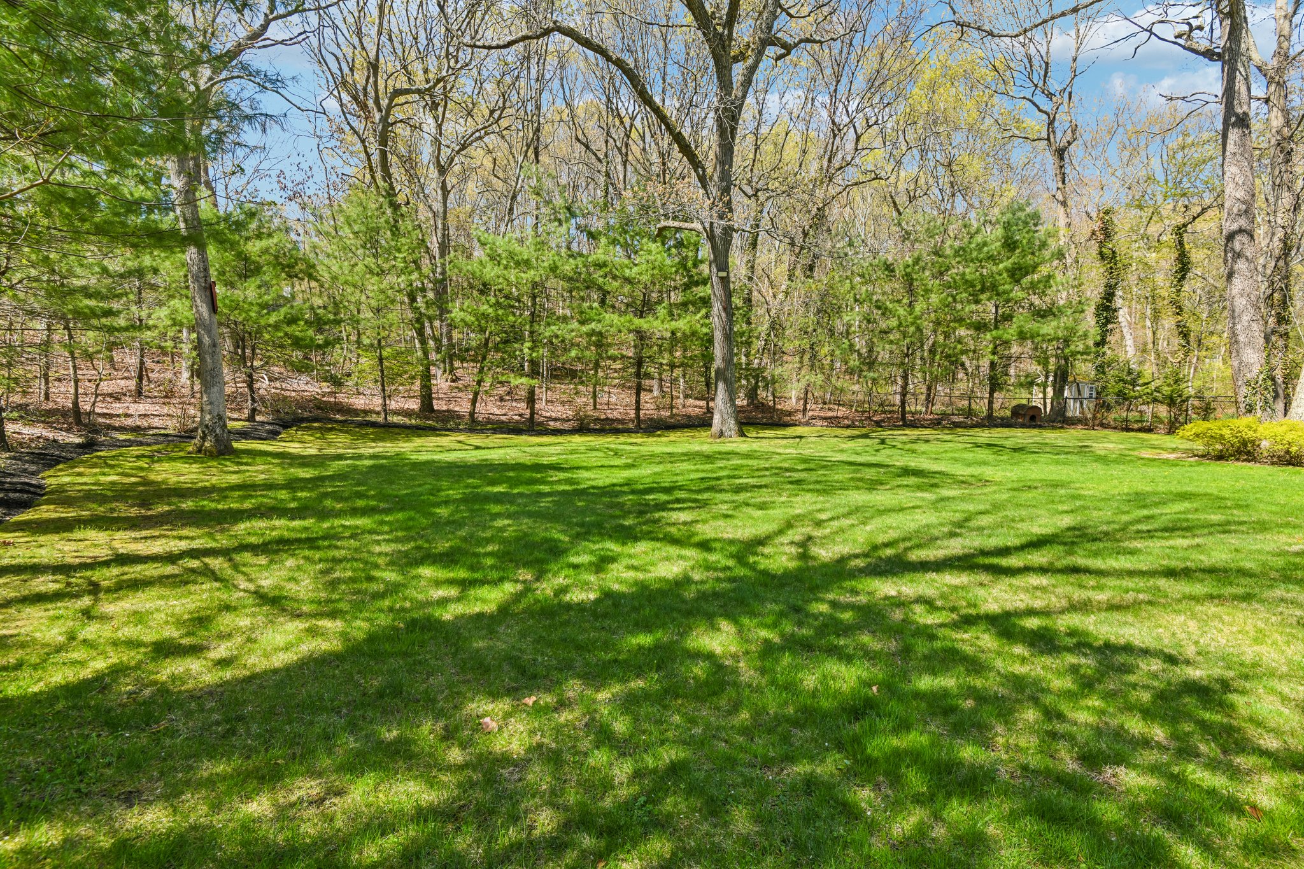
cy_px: 434
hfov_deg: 96.7
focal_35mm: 16
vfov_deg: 73.7
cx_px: 652
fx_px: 579
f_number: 9
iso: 160
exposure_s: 1/80
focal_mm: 16
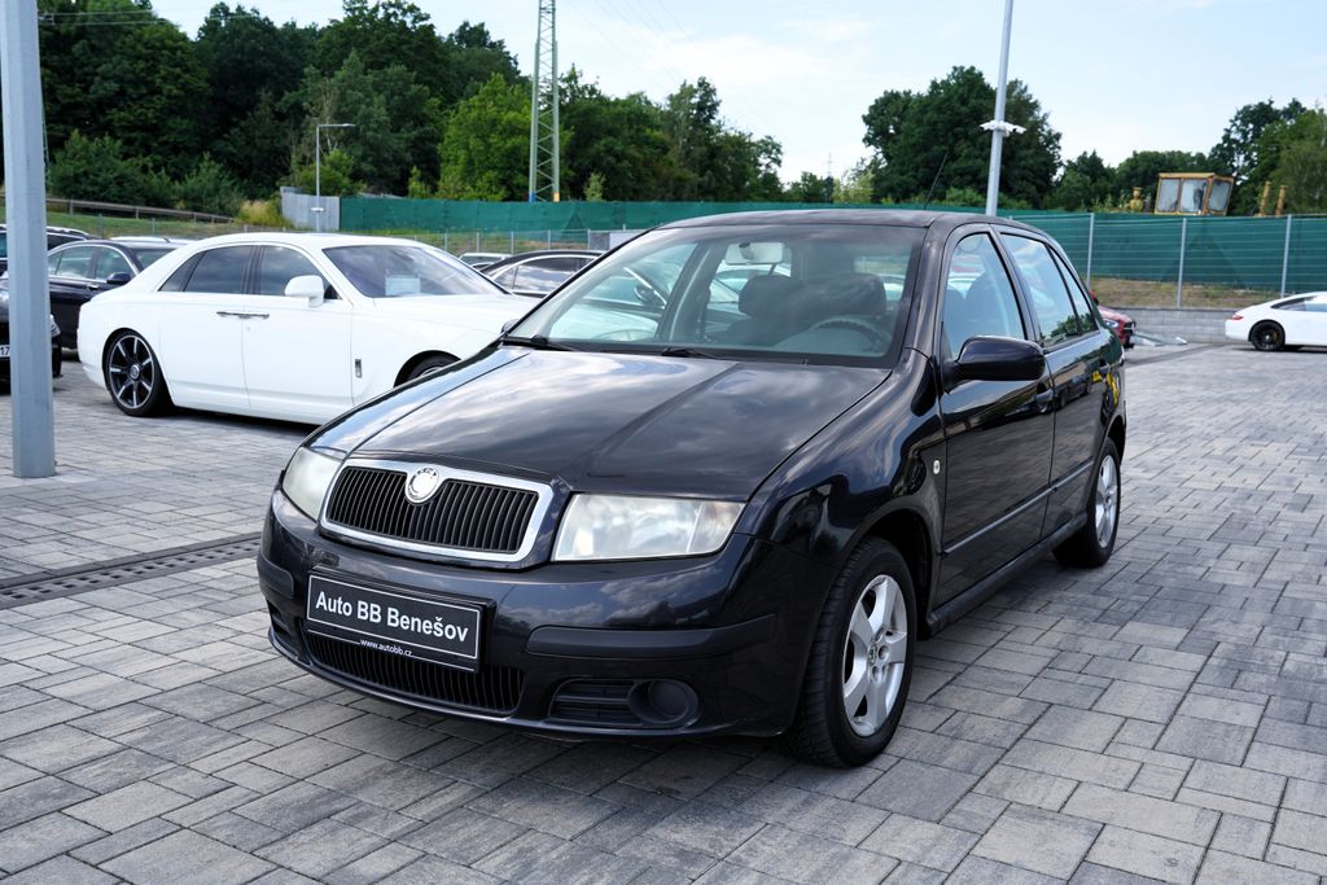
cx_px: 664
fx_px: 1180
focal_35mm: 32
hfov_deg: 58.7
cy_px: 442
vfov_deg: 41.1
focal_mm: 32
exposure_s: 1/200
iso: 100
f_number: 6.3
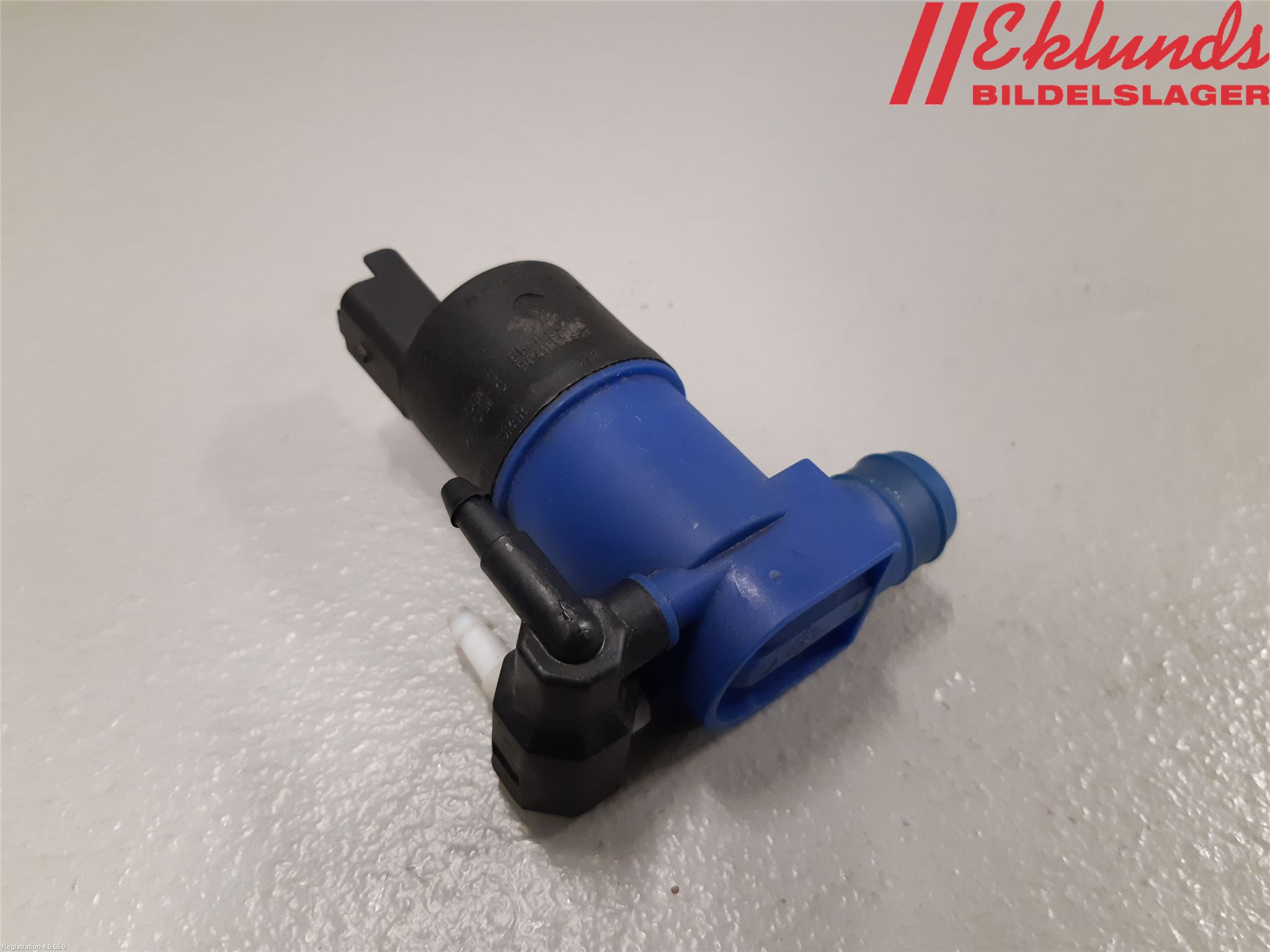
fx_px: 954
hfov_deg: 67.3
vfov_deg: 53.1
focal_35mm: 26
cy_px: 476
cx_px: 635
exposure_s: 1/50
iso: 200
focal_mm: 3.93
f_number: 1.7
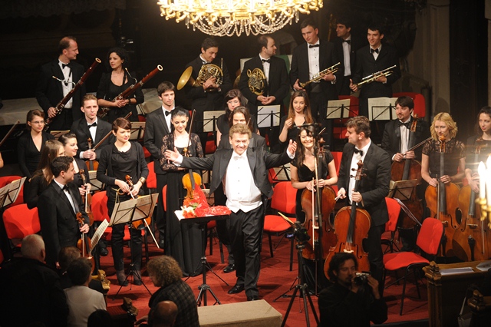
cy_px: 164
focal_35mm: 160
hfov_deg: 12.8
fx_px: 2181
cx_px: 246
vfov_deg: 8.6
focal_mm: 160
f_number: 2.8
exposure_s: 1/160
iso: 3200
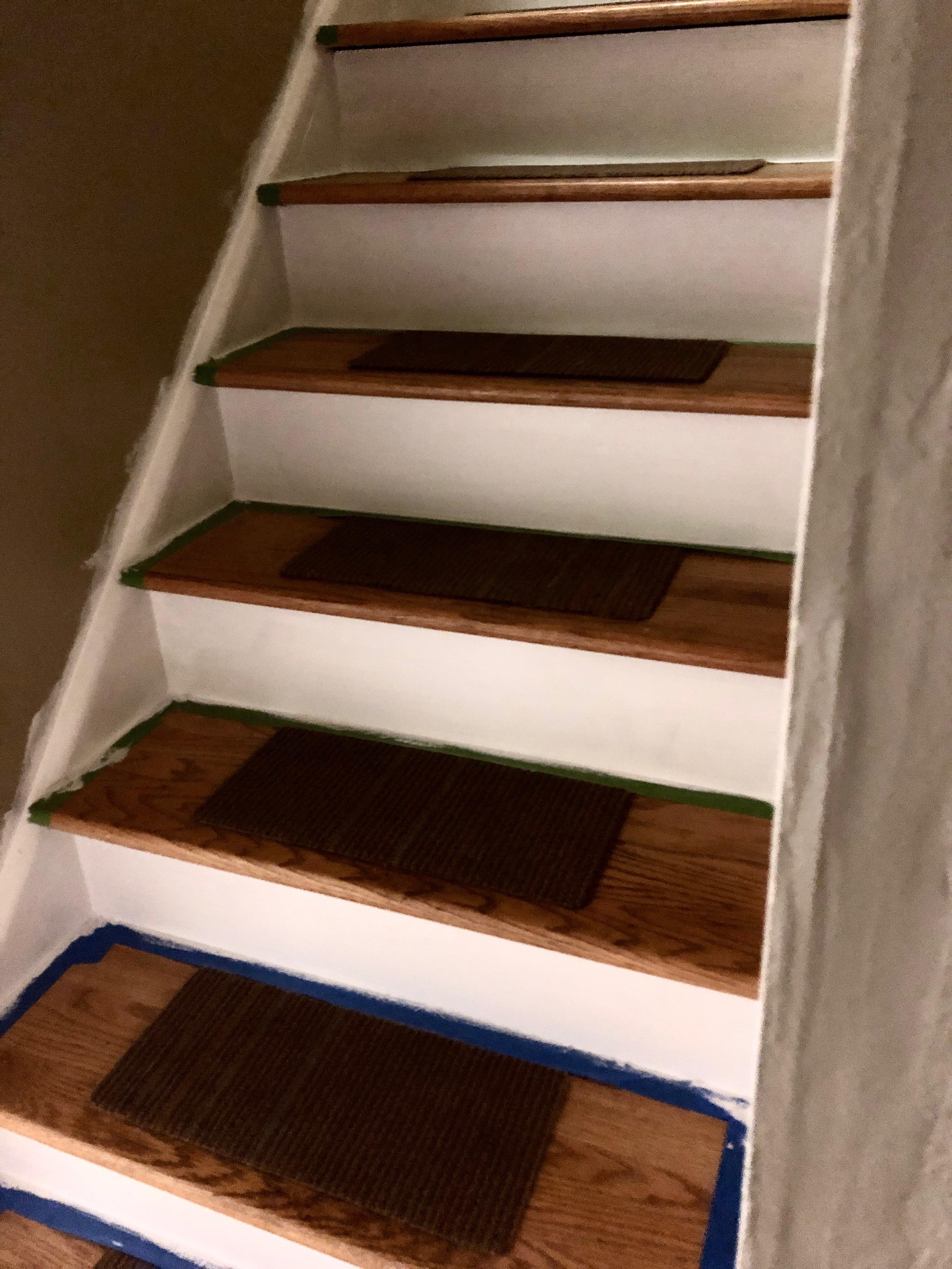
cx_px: 476
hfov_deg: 49.7
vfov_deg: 63.4
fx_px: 1027
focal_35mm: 28
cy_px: 634
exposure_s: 1/4
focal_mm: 3.99
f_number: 1.8
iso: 125
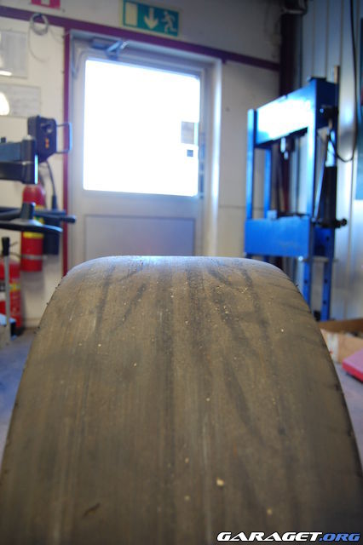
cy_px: 272
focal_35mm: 27
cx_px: 182
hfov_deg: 47.9
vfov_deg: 67.4
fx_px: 409
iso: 640
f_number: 3.5
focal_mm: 18
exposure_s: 1/30
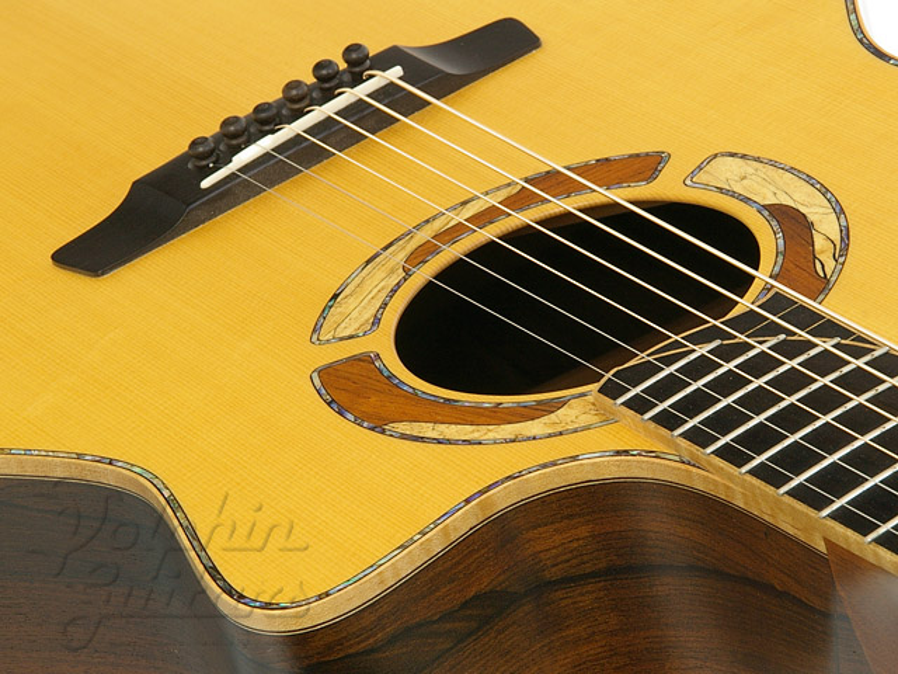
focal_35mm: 169
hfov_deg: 11.7
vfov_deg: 8.8
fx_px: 4384
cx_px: 449
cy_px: 337
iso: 400
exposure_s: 1.5
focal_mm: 113
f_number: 19
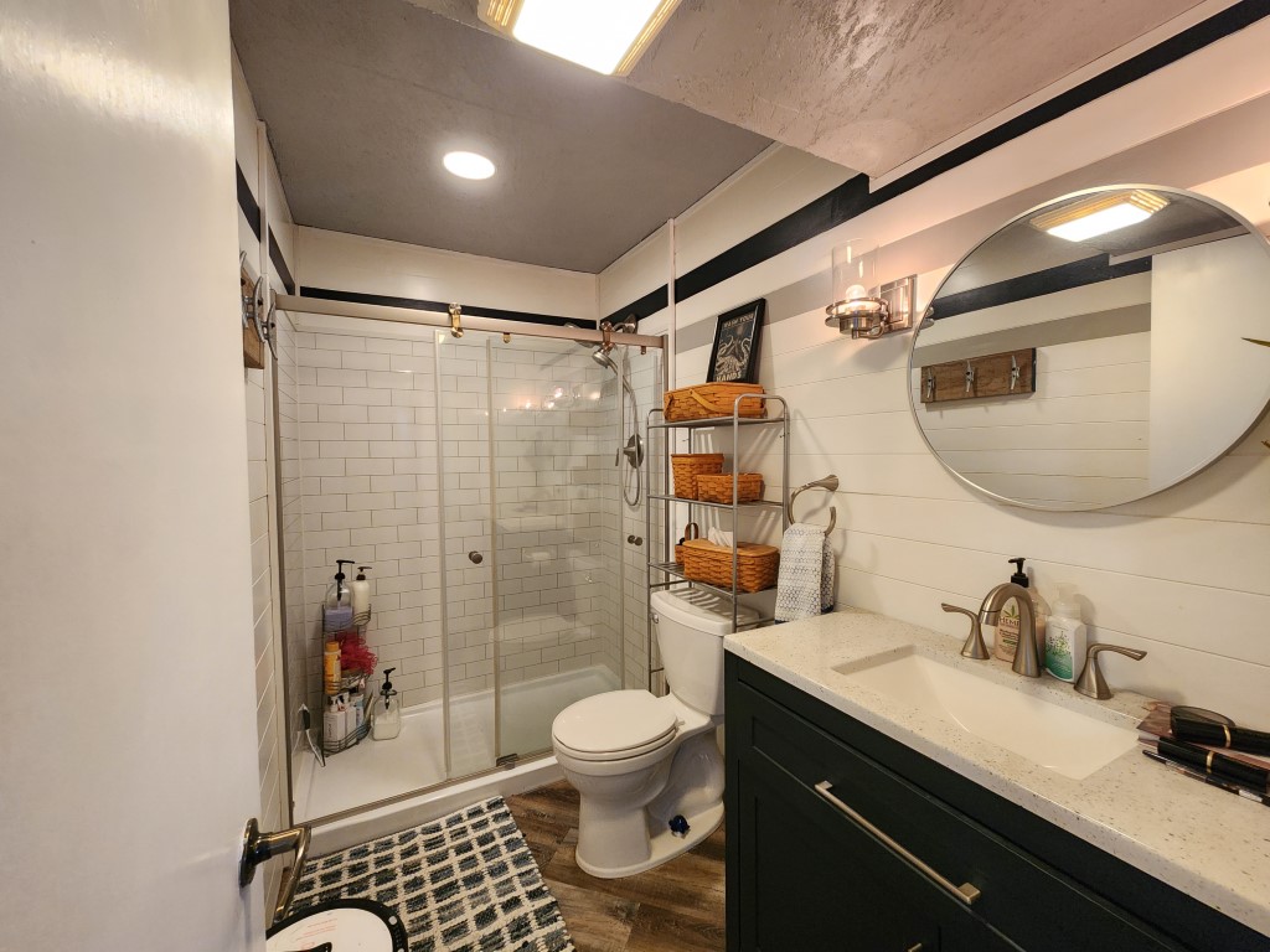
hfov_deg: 106.2
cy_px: 476
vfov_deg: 89.9
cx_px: 635
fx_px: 477
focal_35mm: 13
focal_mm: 2.2
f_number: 2.2
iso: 500
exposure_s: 1/30
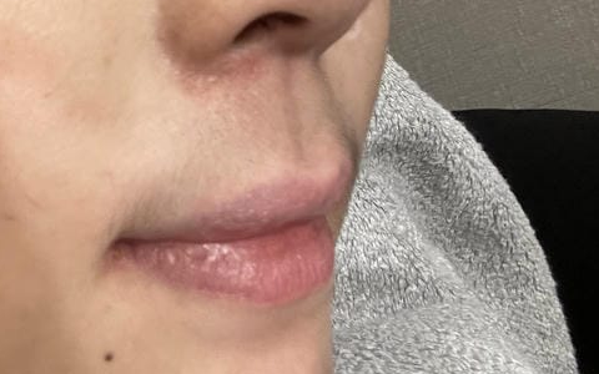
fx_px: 996
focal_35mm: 61
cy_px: 22
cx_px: -95
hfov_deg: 29.4
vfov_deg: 20.8
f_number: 2.2
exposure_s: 1/40
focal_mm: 2.71
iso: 250
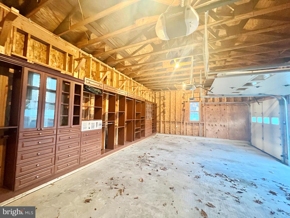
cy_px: 109
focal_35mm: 13
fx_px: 109
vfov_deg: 89.9
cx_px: 145
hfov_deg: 106.2
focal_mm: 1.57
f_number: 1.8
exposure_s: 1/60
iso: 1000
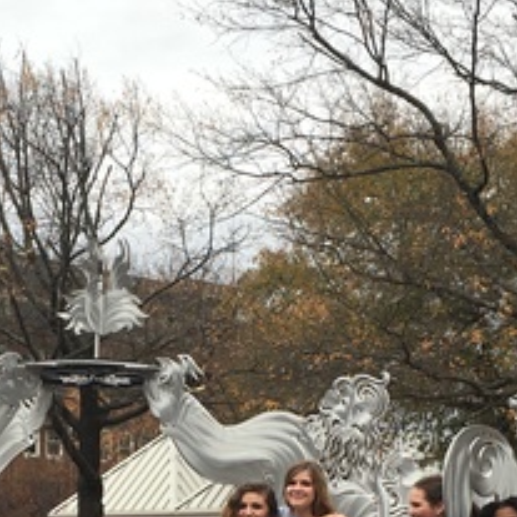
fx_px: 1504
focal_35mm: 89
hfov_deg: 19.4
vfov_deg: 18.8
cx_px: 157
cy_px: 564
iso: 25
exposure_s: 1/674
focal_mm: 4.15
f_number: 2.2
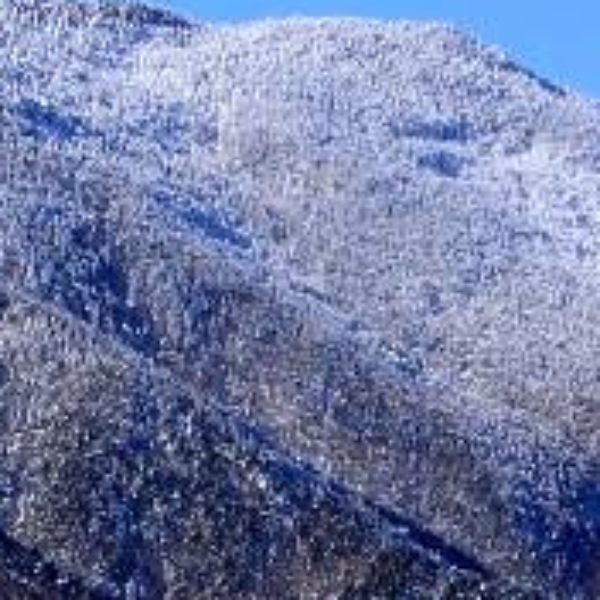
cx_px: -402
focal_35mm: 330
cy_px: 748
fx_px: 6471
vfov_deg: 5.3
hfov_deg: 5.2
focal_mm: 38
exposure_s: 1/250
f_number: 11
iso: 200
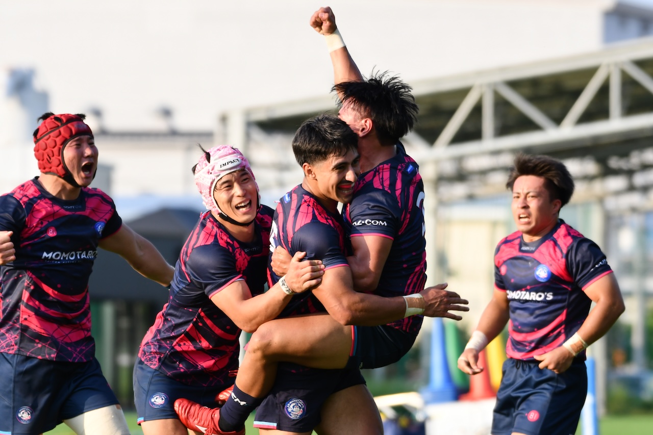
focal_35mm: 390
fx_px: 7073
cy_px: 218
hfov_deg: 5.3
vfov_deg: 3.5
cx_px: 326
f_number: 5.6
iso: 560
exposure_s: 1/1000
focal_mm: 260
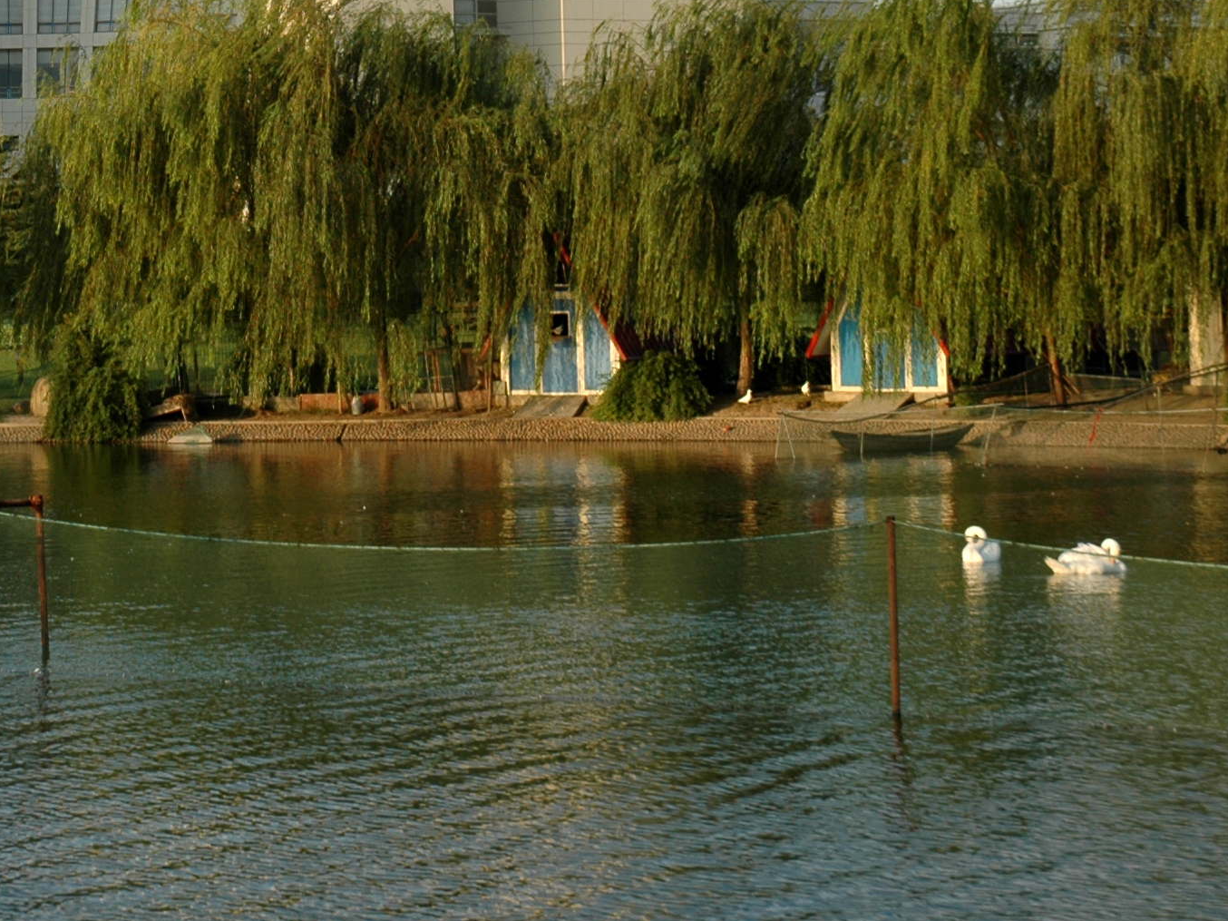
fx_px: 3975
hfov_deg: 17.2
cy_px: 34
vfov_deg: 13.1
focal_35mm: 112
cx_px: 55
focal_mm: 35
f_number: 8
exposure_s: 1/250
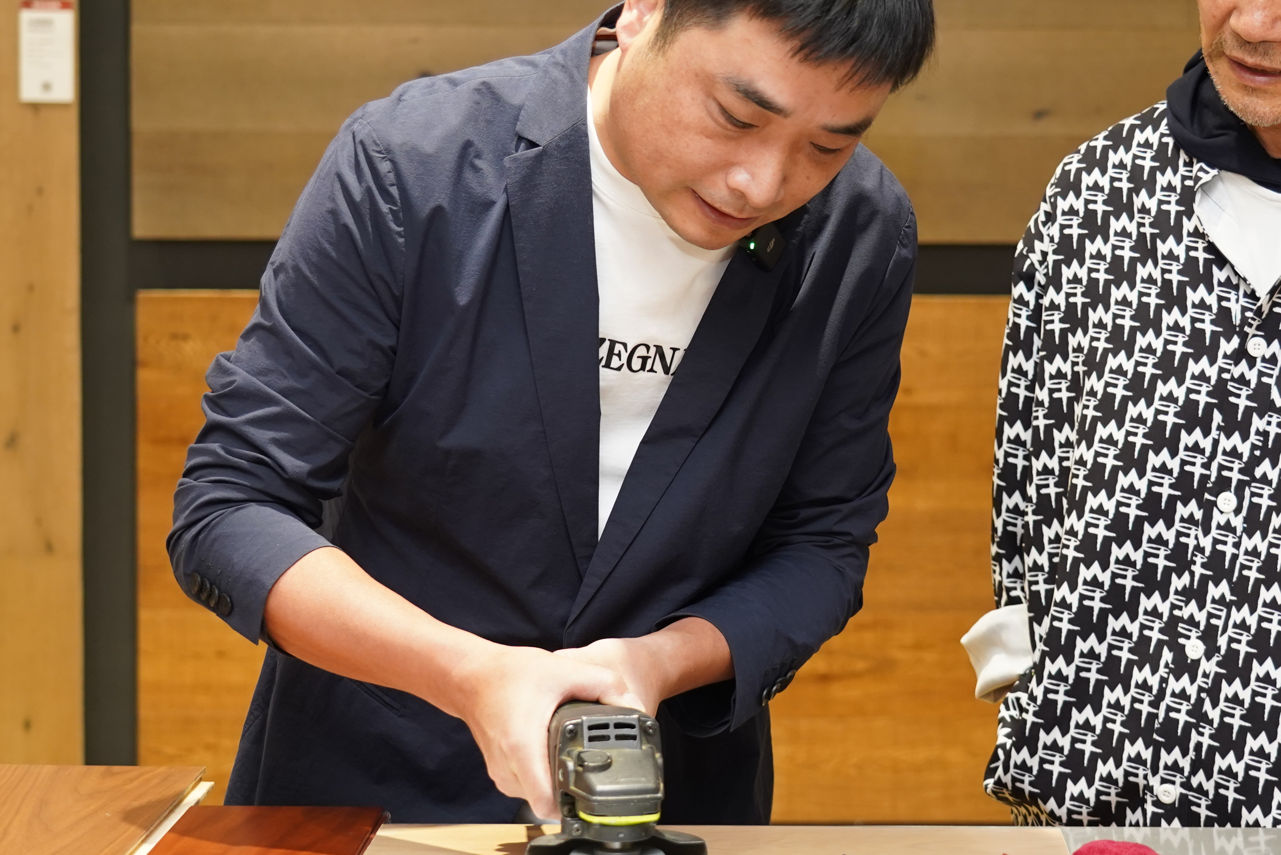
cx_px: 762
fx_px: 3060
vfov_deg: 15.9
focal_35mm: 86
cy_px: 351
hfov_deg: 23.6
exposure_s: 1/100
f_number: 4
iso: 1000
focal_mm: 46
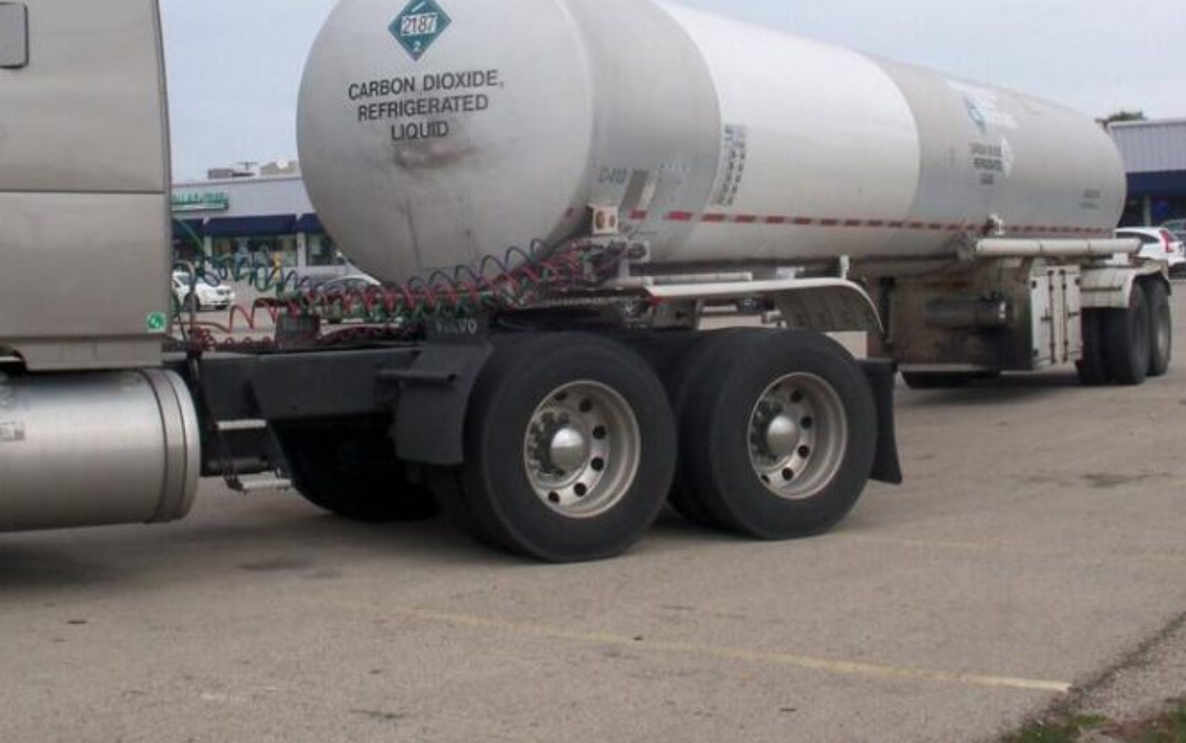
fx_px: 1843
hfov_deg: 35.6
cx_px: 541
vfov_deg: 22.6
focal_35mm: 57
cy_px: 196
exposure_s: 1/400
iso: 80
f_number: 5.5
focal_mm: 6.3
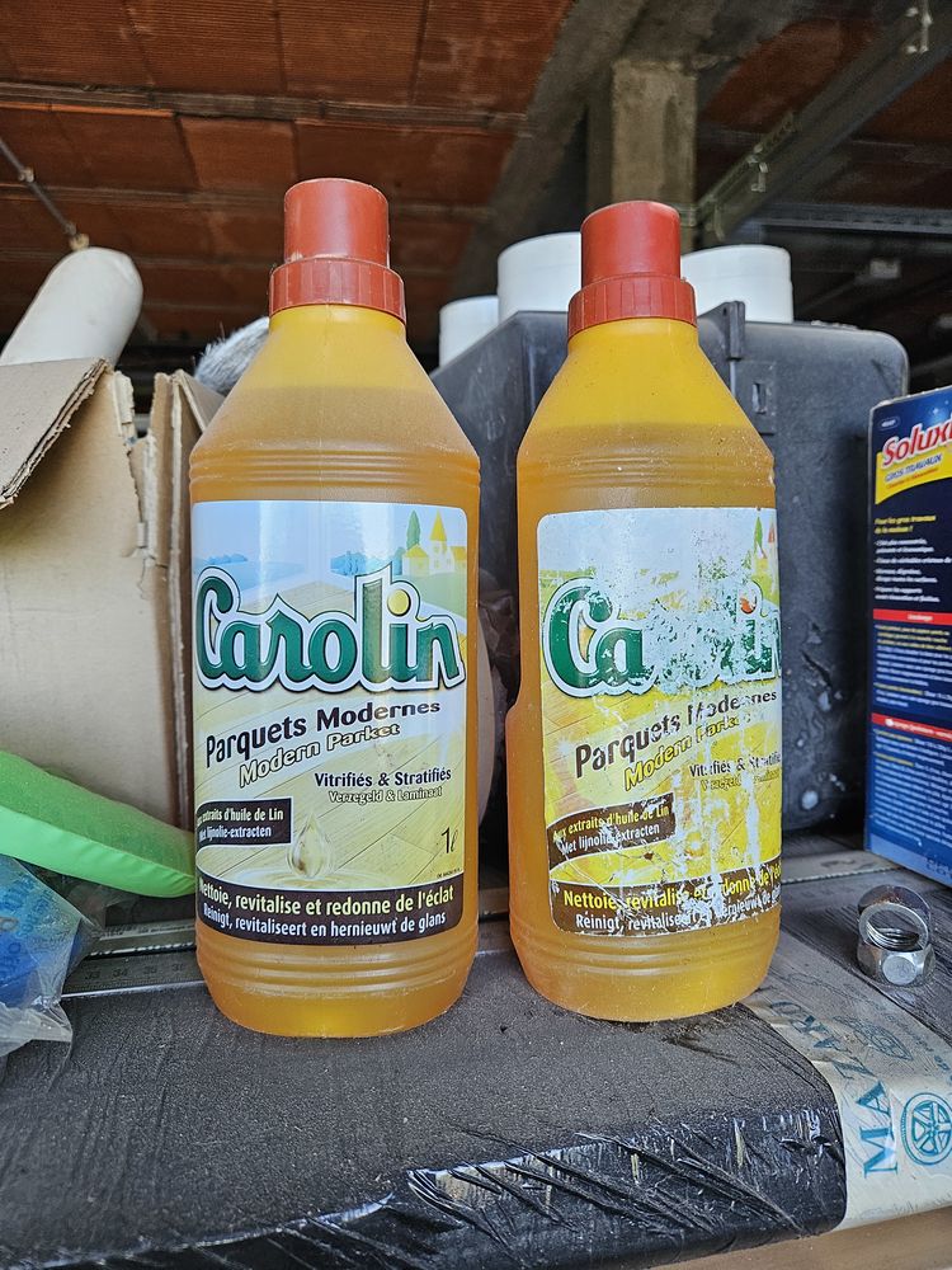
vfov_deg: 73.9
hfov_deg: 58.9
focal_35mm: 23
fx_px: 843
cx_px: 476
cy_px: 635
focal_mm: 5.4
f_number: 1.8
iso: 125
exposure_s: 1/100
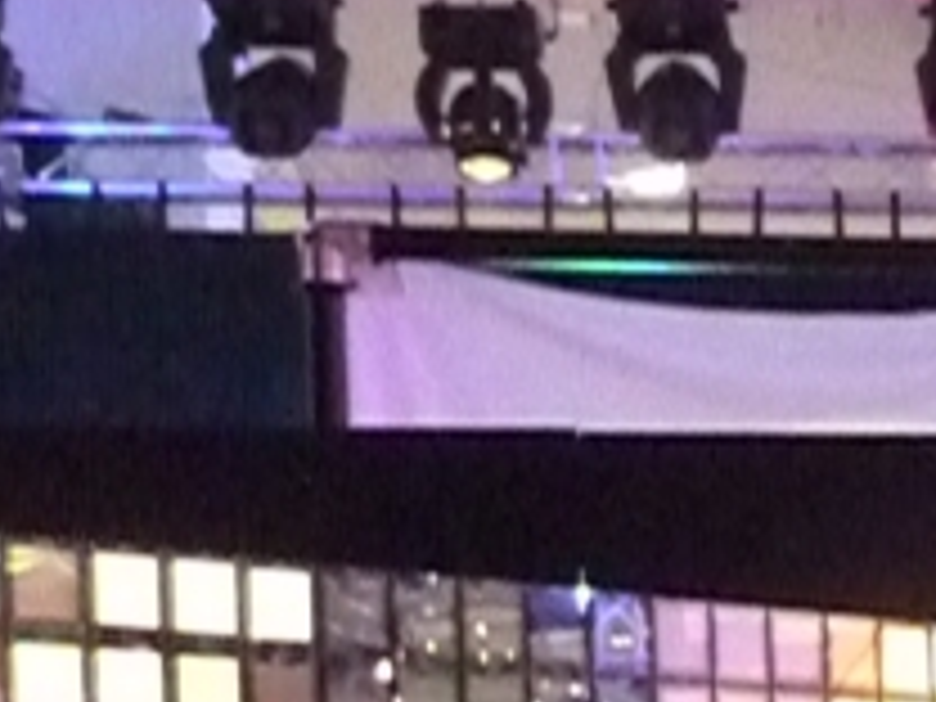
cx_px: 1629
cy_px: 1004
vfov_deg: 11.0
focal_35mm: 130
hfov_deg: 13.7
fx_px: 3515
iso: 2500
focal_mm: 4.4
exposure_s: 1/100
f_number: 3.3
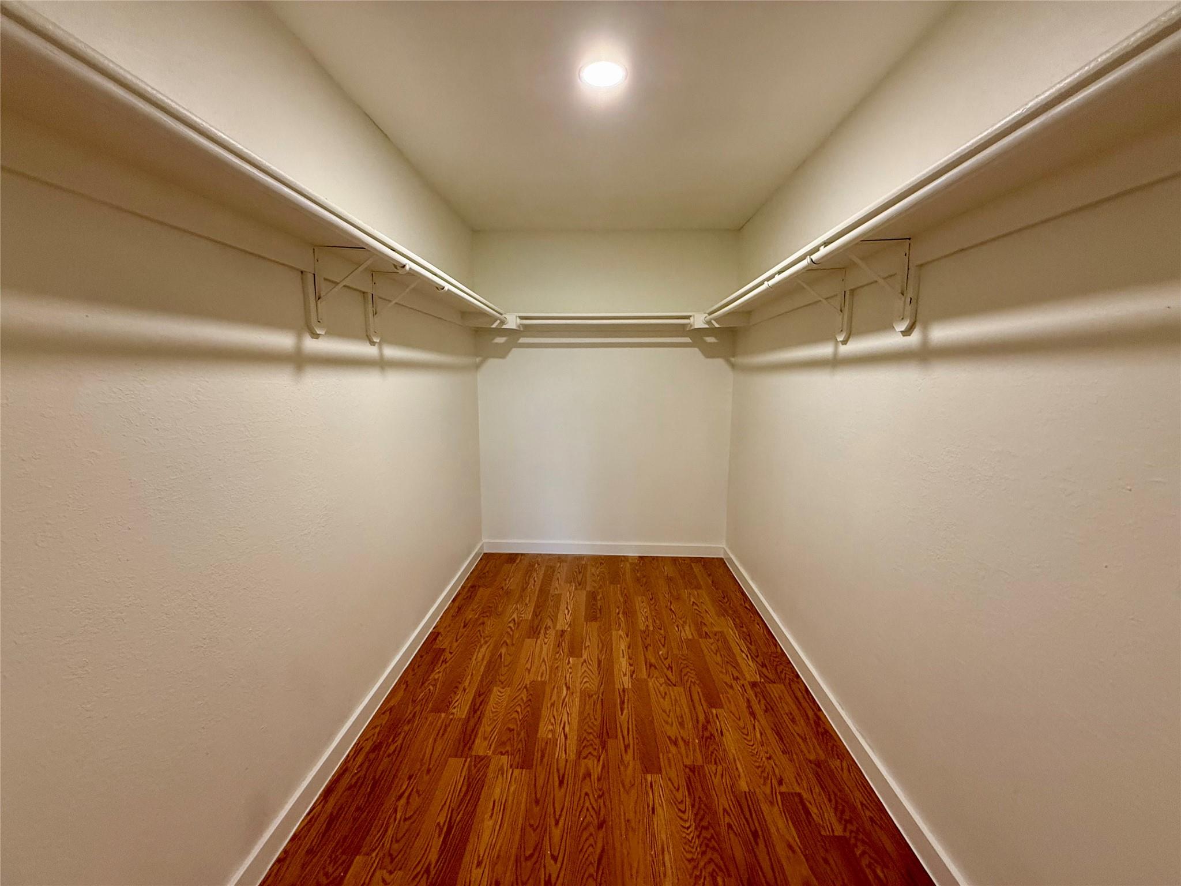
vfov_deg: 85.7
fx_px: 478
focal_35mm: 14
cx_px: 590
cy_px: 443
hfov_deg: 102.1
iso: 250
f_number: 2.2
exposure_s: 1/60
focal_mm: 2.22
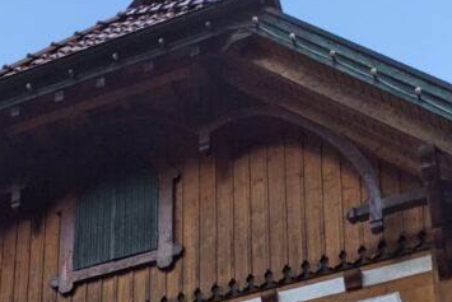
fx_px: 1017
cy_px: 605
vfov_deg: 14.1
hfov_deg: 24.7
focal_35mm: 81
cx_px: 95
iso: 61
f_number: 1.8
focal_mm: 4.44
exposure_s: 1/559
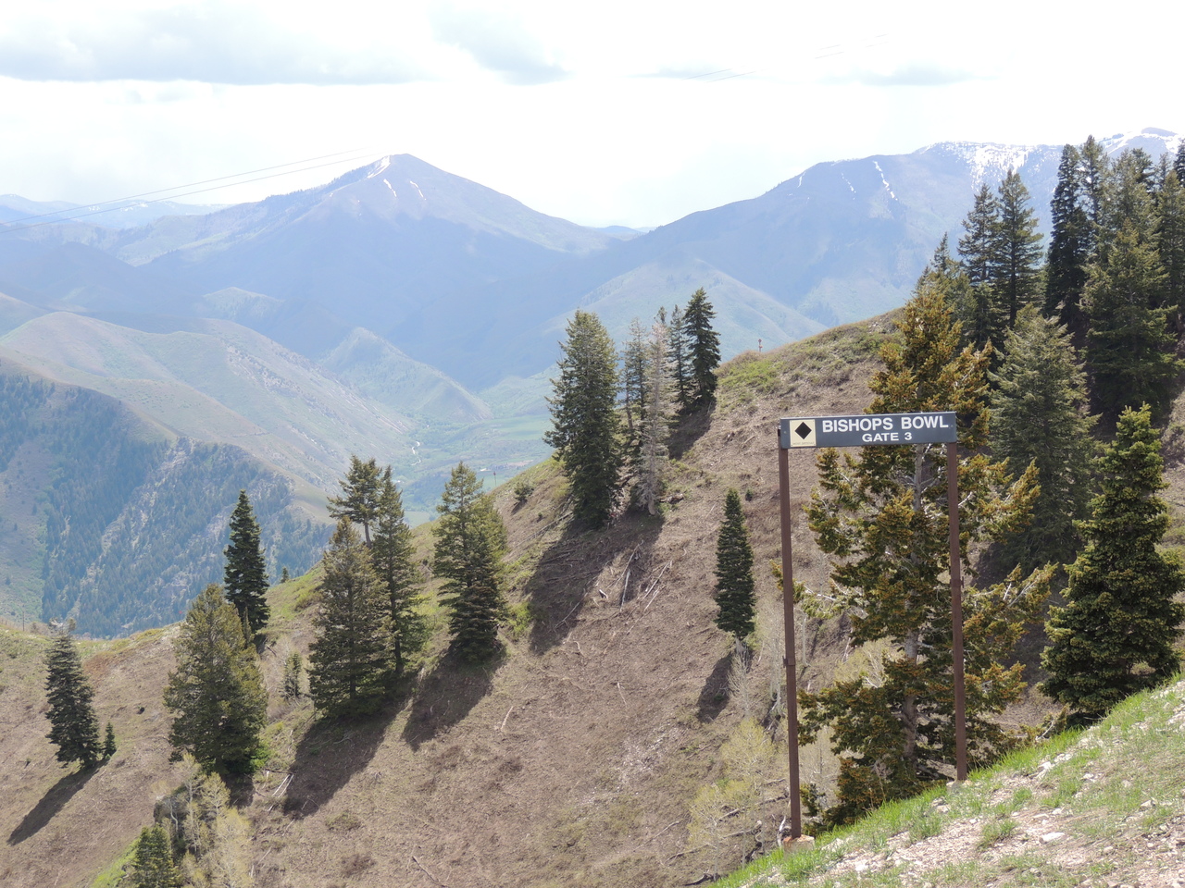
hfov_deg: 26.0
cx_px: 592
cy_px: 444
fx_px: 2567
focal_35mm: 75
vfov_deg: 19.6
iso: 100
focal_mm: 13.3
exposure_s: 1/400
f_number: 3.9
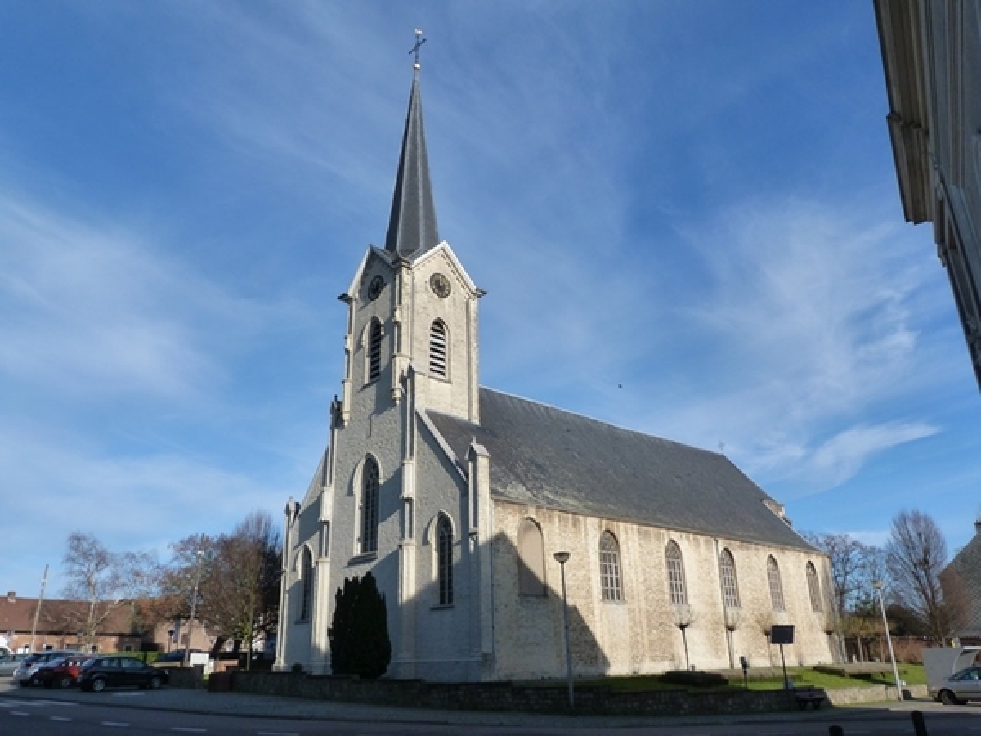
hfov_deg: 69.4
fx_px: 708
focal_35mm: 25
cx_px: 490
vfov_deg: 54.9
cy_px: 368
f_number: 5.6
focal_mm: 4.5
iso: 125
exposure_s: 1/320
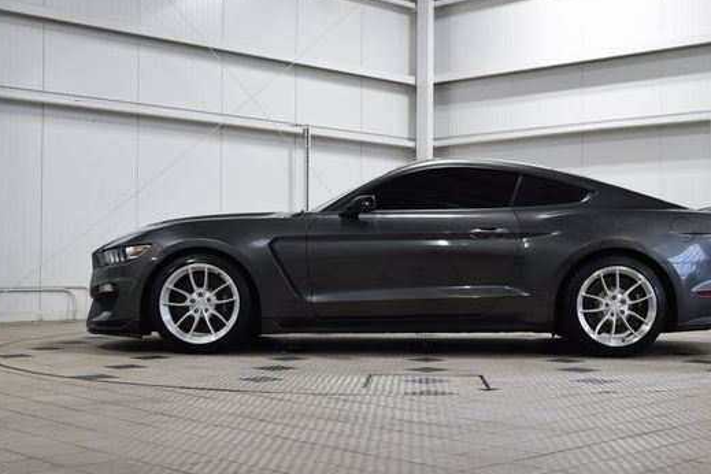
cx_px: 426
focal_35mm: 54
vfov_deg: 25.2
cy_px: 262
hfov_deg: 37.0
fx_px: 1059
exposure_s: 1/20
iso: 400
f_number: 6.3
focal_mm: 29
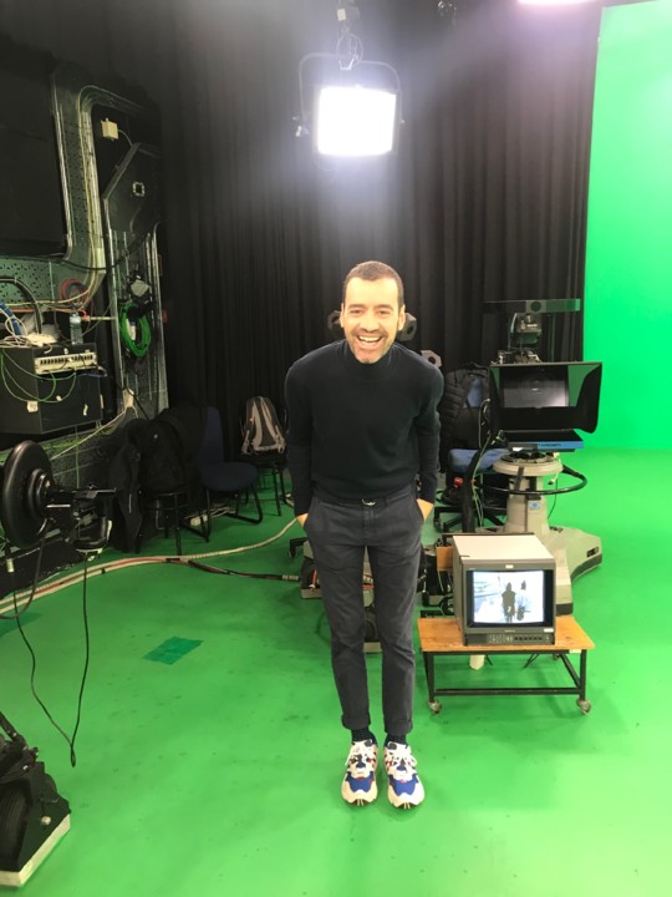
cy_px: 448
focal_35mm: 28
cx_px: 336
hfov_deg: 49.7
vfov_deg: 63.4
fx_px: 725
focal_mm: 3.99
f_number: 1.8
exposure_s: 1/20
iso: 40
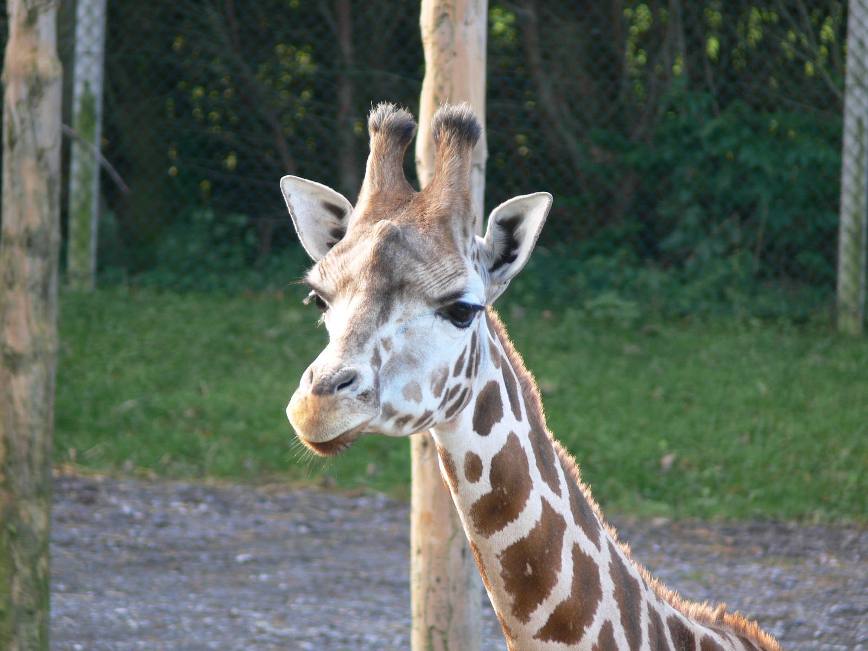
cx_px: 434
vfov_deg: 3.5
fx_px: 10532
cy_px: 326
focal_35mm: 420
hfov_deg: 4.7
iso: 80
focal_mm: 88.8
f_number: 4
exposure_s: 1/50
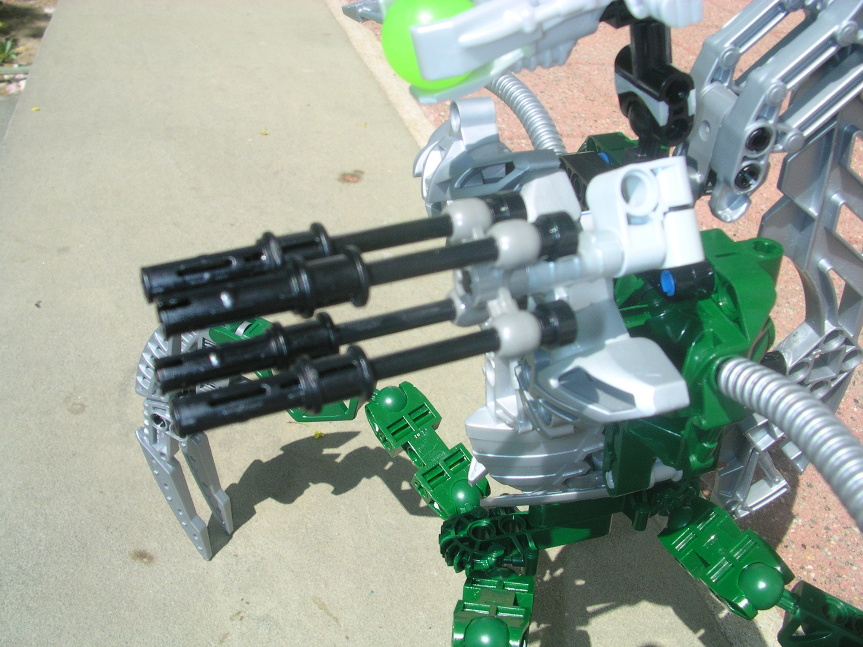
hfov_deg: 50.1
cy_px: 324
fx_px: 922
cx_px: 432
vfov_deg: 38.7
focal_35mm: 37
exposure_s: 1/344
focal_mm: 5.6
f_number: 4.5
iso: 100
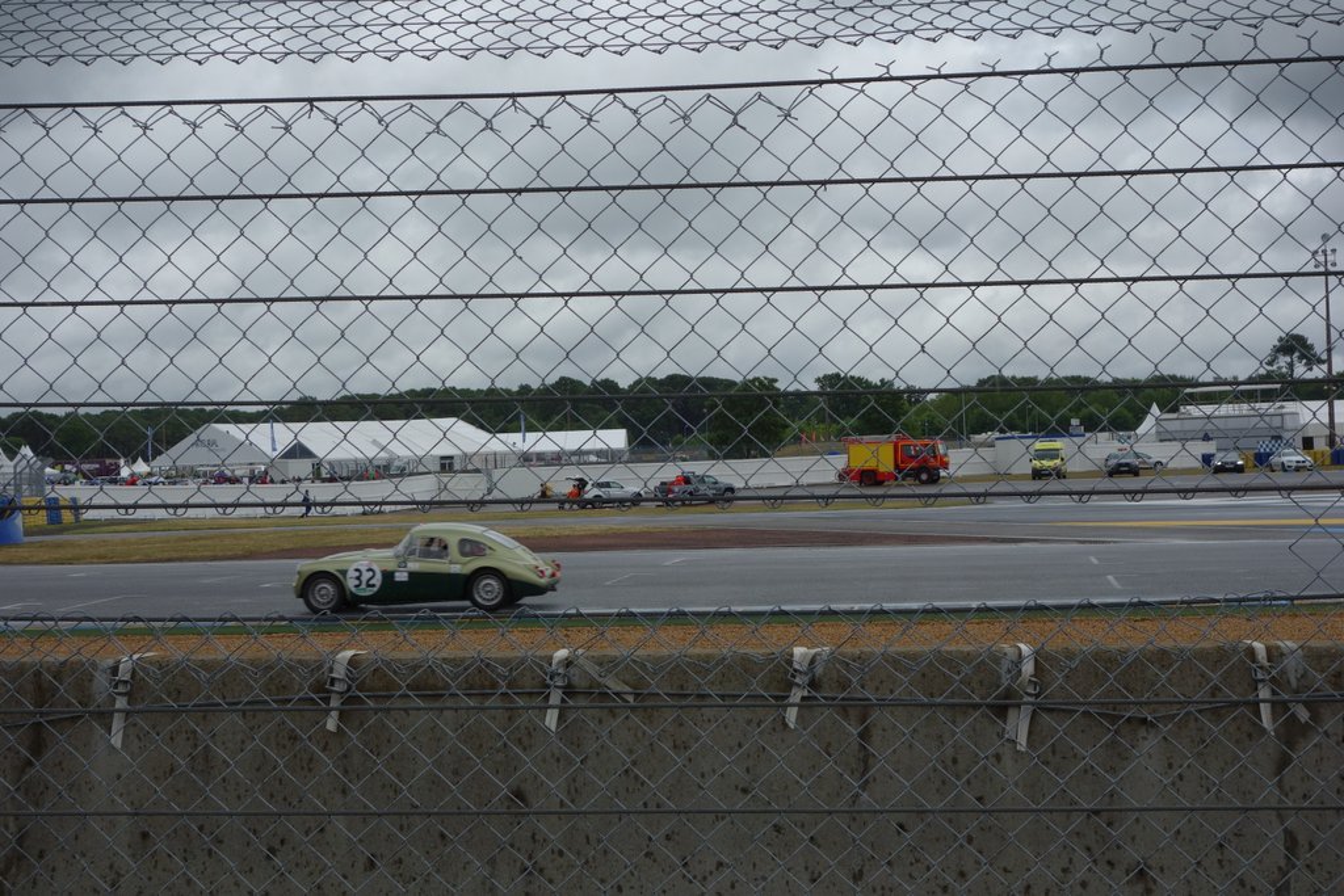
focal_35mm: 53
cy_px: 448
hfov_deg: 37.5
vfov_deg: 25.5
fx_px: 1979
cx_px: 672
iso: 125
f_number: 5.6
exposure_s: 1/500
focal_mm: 19.53
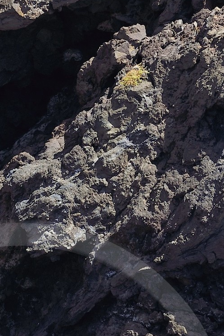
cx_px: 22
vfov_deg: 4.7
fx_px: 4050
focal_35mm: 434
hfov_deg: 3.2
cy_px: 433
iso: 400
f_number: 7.1
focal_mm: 135
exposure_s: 1/800
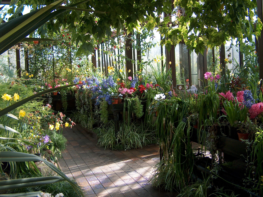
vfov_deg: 38.6
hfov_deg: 50.2
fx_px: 281
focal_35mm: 37
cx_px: 132
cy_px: 98
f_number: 2.8
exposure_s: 1/214
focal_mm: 7.6
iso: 145
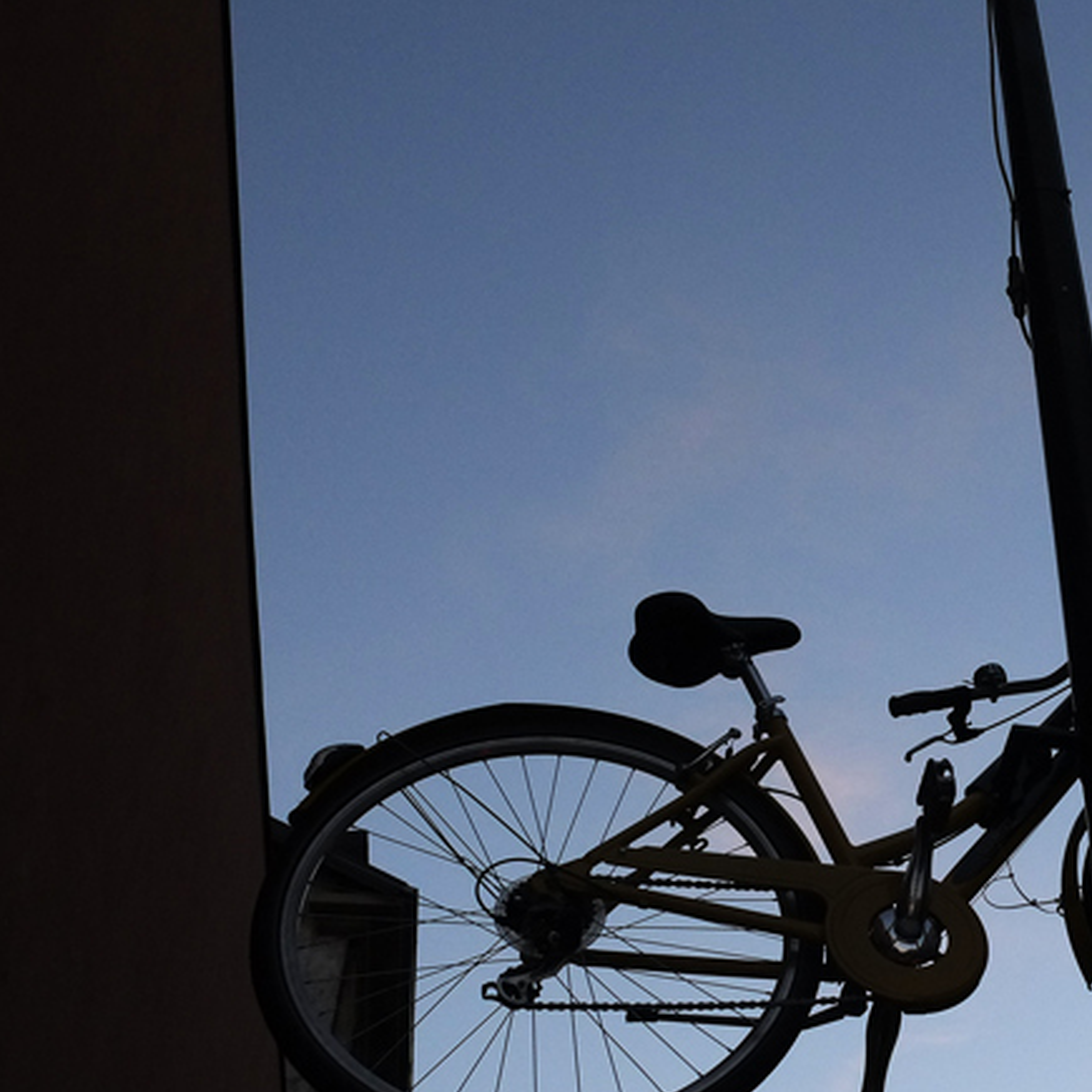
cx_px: 1095
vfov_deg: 31.6
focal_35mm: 54
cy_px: 448
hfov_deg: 29.5
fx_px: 1927
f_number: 5
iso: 1250
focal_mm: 18
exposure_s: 1/640
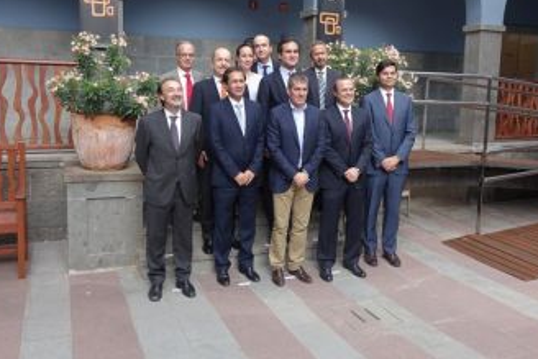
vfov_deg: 38.8
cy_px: 150
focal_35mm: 34
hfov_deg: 55.8
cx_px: 268
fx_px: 508
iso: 125
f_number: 3.2
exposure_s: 1/200
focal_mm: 10.49
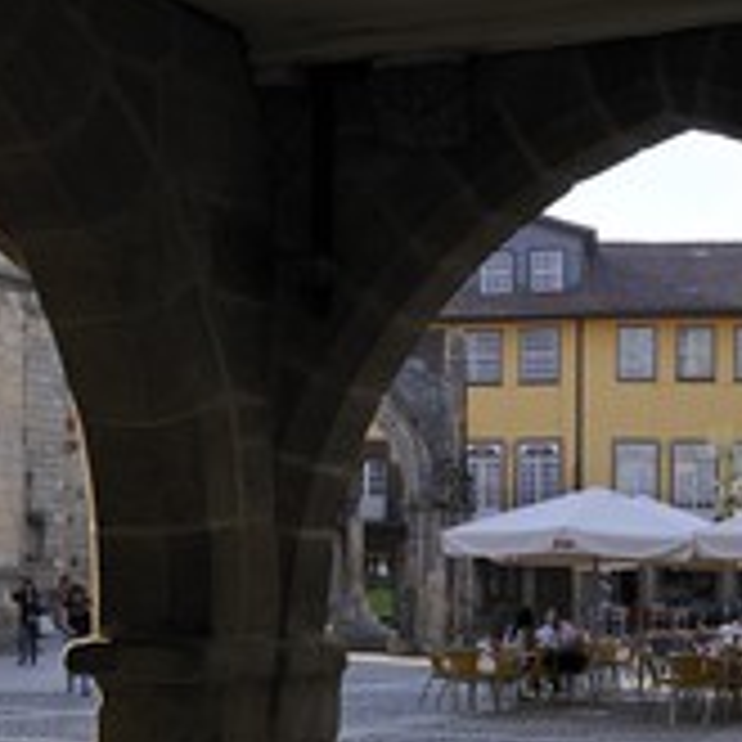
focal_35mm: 67
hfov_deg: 25.6
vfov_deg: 25.5
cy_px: 535
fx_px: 1625
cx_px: 274
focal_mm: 31
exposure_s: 1/160
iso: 200
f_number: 9
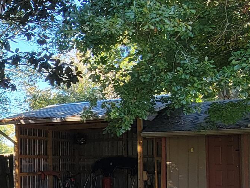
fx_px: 426
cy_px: 159
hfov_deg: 28.6
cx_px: -46
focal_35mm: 59
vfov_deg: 24.3
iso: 50
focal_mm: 2.2
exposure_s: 1/139
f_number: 2.2
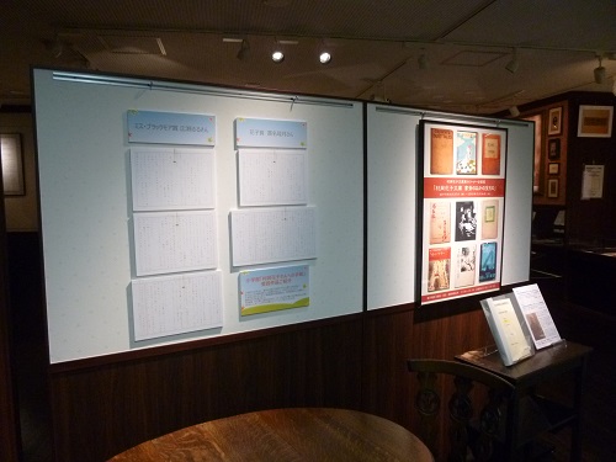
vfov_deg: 54.9
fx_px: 445
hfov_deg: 69.4
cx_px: 308
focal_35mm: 25
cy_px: 231
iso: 400
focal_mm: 4.5
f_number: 3.1
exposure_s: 1/30
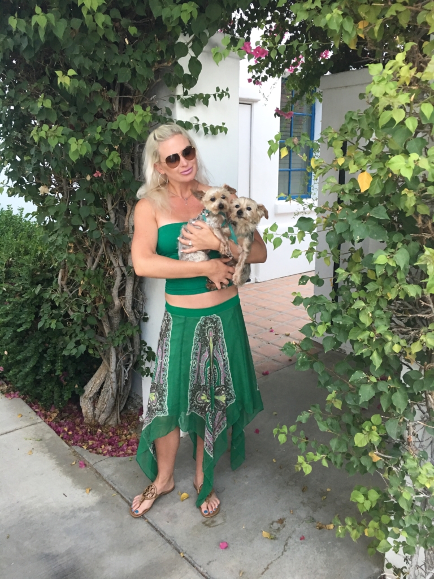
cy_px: 290
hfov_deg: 48.2
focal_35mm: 29
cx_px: 217
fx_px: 485
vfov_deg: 61.7
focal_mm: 4.15
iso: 50
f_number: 2.2
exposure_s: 1/15
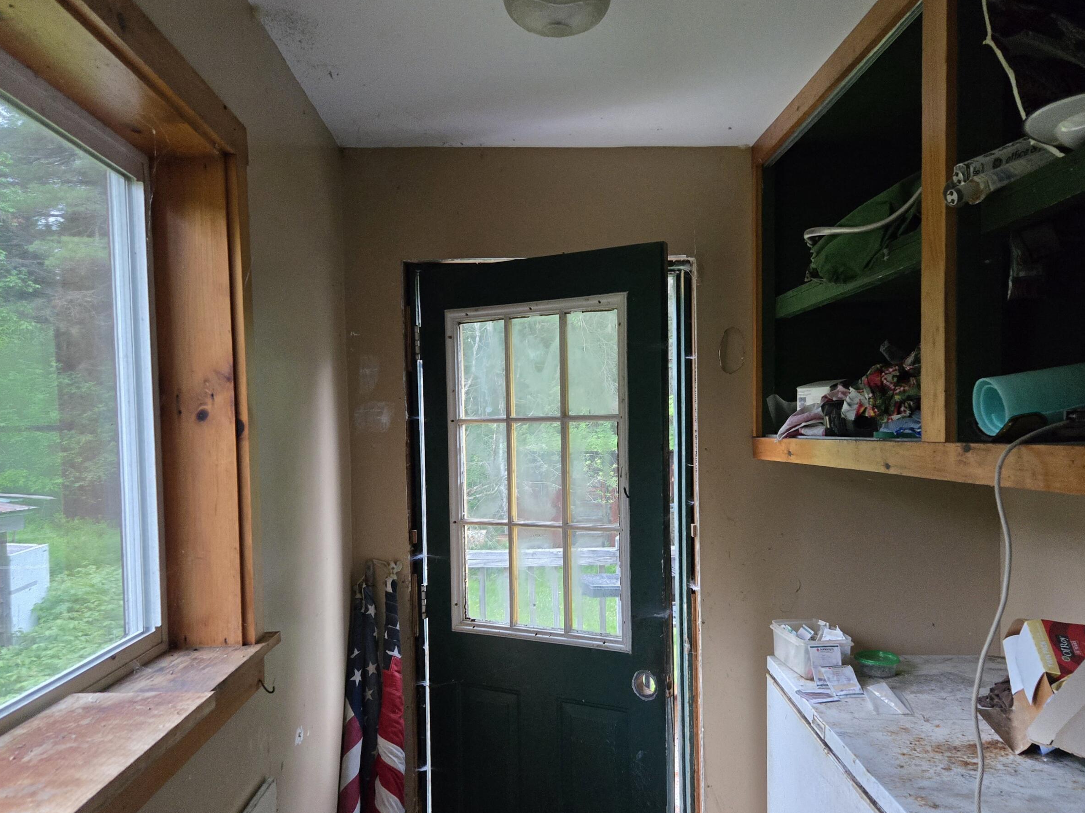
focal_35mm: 29
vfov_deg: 48.1
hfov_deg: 61.6
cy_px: 464
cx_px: 576
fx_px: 909
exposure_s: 1/120
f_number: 1.8
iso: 800
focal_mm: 5.4
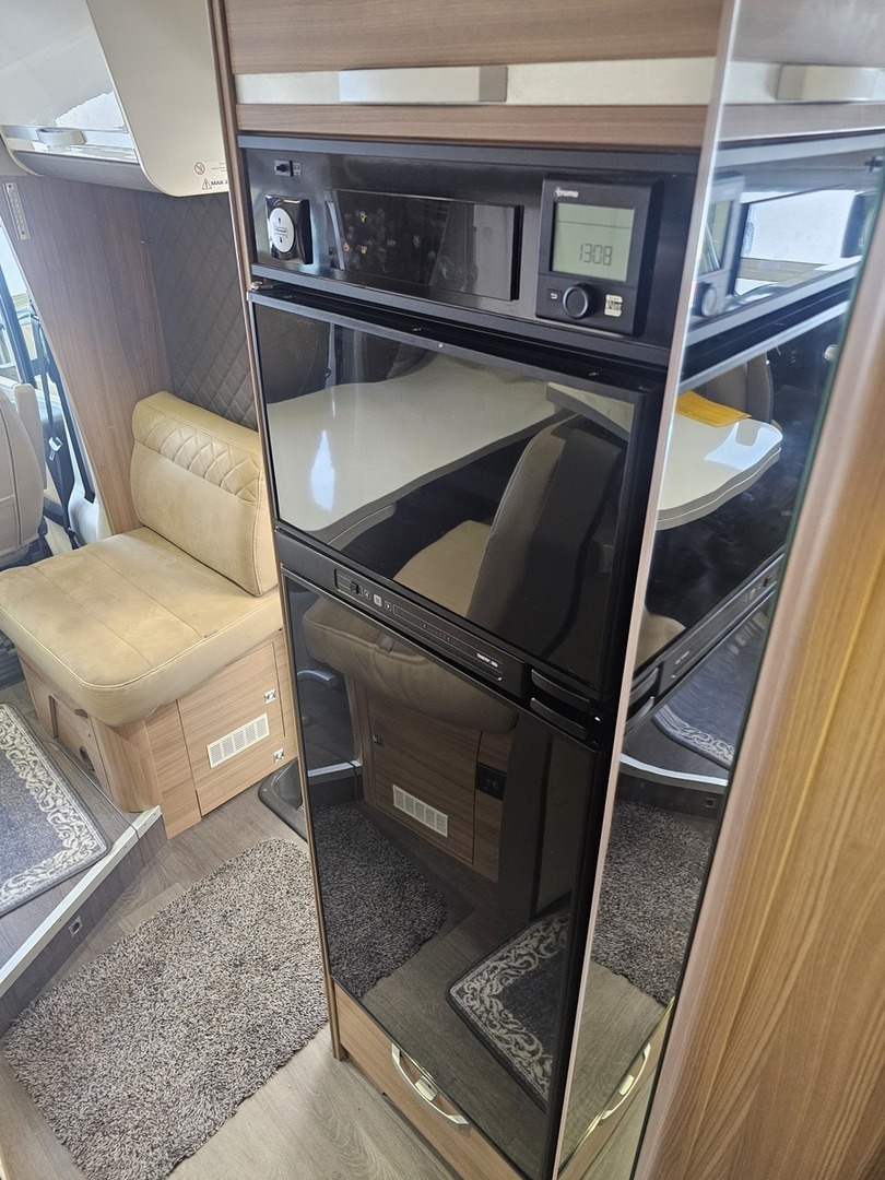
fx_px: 784
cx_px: 442
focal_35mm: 23
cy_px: 590
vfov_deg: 73.9
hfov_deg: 58.9
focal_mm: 6.3
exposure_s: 1/40
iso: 640
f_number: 1.7
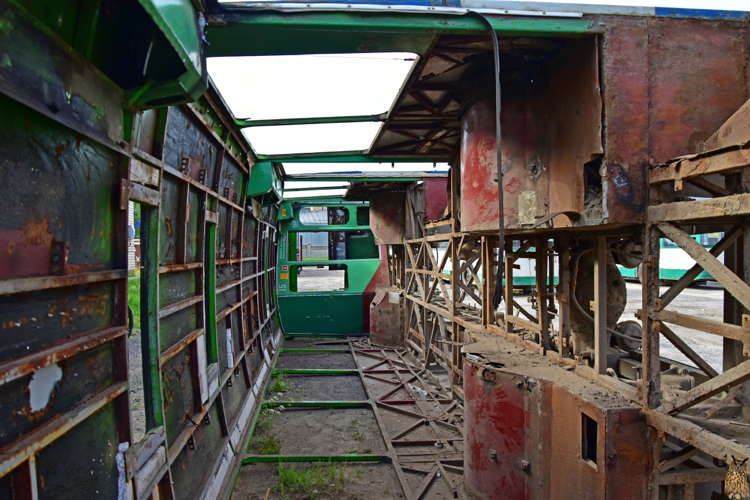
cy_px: 250
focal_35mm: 27
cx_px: 375
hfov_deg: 67.4
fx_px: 563
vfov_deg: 47.9
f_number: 5
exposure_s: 1/500
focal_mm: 18
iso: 200
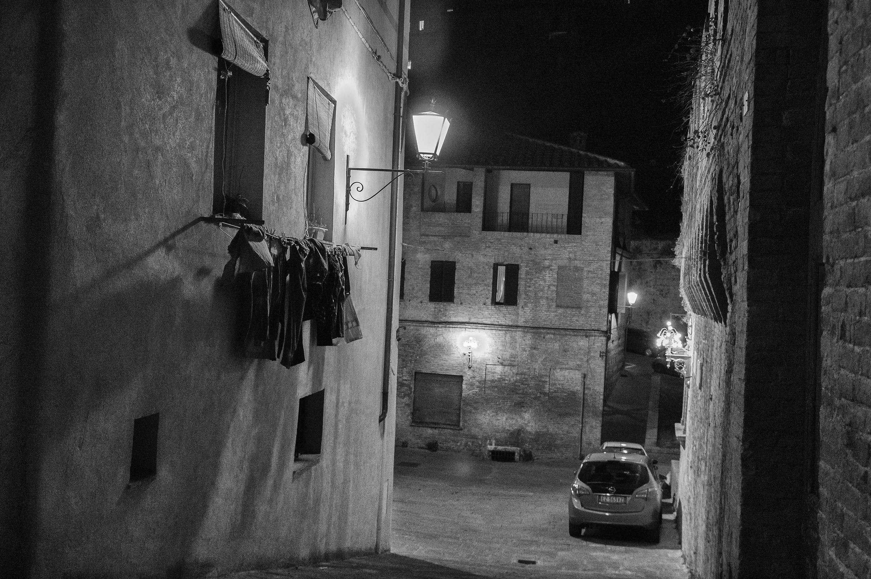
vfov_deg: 34.1
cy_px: 290
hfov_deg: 49.6
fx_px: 943
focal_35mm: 39
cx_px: 436
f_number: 4
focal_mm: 26
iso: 6400
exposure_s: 1/60
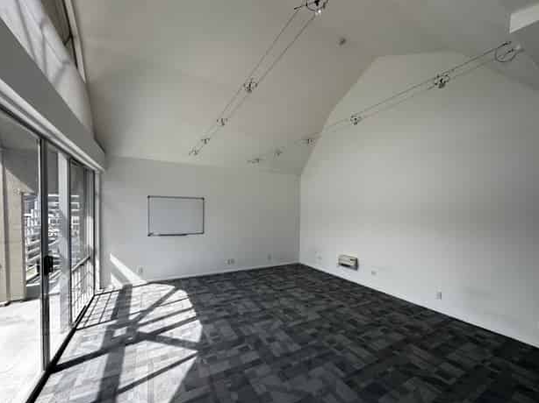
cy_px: 215
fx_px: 233
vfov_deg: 81.6
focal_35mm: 15
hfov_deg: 98.0
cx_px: 288
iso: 40
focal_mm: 2.22
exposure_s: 1/268
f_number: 2.2
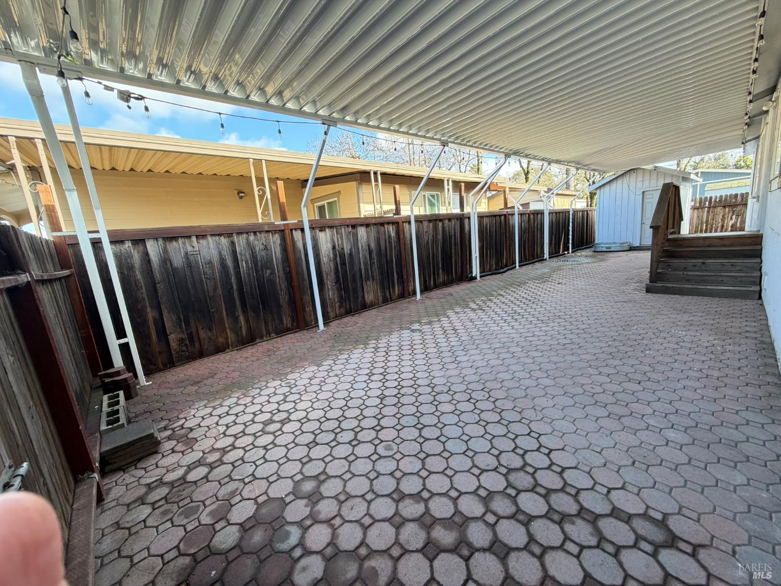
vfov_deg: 85.7
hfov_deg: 102.1
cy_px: 293
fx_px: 316
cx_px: 390
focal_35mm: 14
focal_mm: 2.22
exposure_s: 1/121
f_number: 2.2
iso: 100
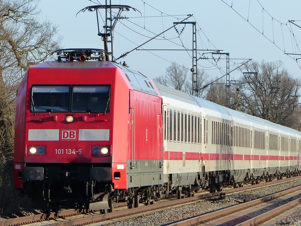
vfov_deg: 3.4
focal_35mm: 444
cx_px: 143
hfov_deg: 4.5
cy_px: 104
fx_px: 3862
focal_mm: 64.6
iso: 160
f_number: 4
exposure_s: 1/640
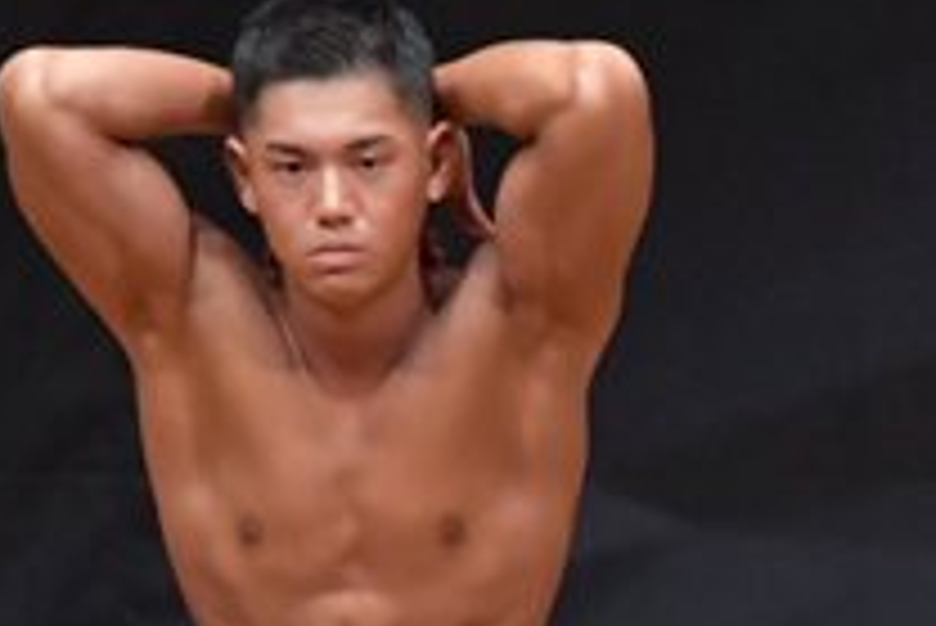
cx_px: 1042
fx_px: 27604
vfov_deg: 1.3
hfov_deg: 1.9
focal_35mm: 1061
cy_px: 1009
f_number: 5.6
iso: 6400
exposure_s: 1/400
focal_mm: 190
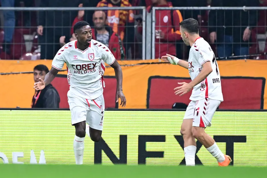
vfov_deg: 2.3
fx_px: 4450
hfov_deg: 3.4
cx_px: 134
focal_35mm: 600
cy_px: 89
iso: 3200
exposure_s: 1/2000
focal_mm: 400
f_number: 2.8
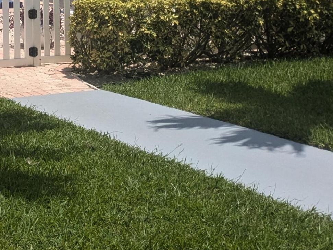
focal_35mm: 80
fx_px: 770
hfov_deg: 21.7
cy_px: -70
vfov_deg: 17.4
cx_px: -115
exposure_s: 1/4673
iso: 58
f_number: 1.73
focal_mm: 4.38
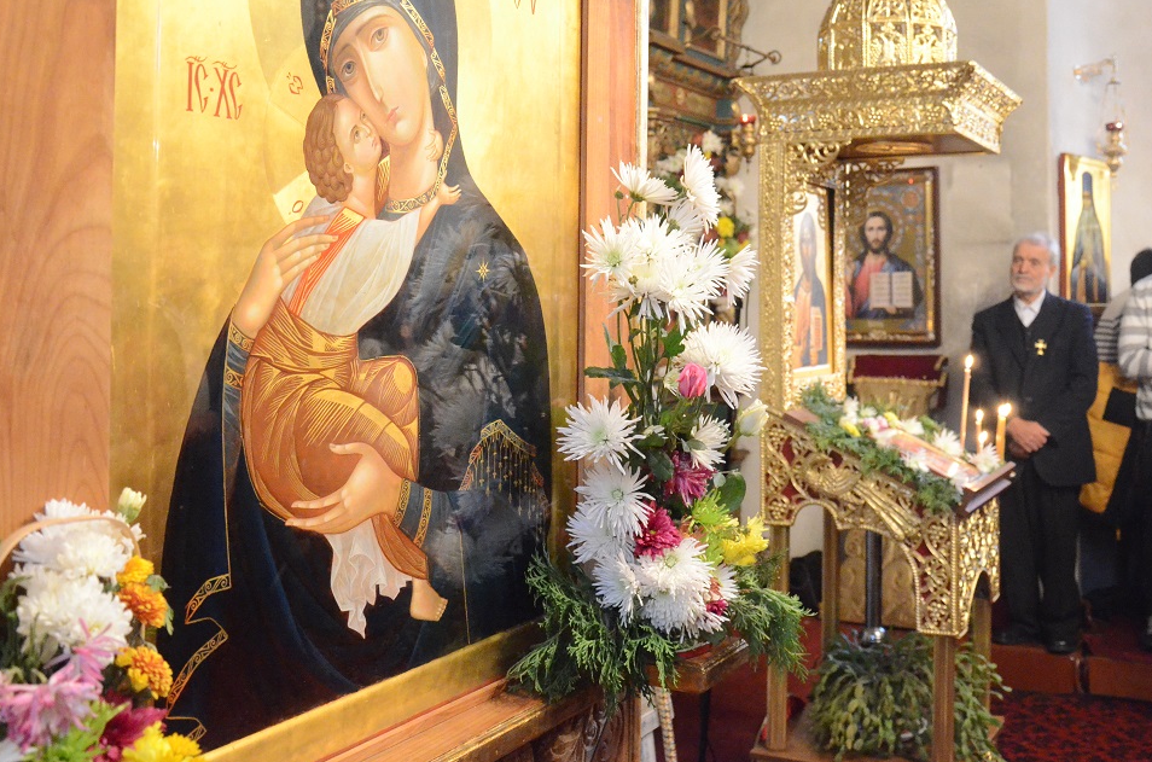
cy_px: 293
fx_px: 1265
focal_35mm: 40
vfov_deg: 33.4
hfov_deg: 48.9
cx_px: 639
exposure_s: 1/40
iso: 6400
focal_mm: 21
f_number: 4
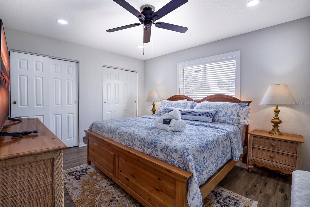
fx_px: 129
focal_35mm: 15
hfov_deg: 100.4
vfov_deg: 77.3
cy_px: 104
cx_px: 155
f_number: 8
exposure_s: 1/6
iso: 100
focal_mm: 10
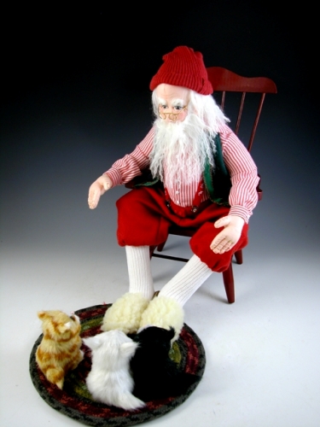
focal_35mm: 33
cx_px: 160
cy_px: 214
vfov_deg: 55.4
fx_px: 407
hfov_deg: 42.9
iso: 100
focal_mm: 8.3
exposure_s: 1/36.3
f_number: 2.9
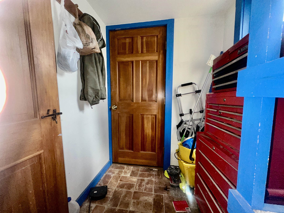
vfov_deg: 85.7
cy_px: 106
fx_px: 115
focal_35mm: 14
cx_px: 142
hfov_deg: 102.1
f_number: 2.2
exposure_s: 1/84
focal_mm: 2.22
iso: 80
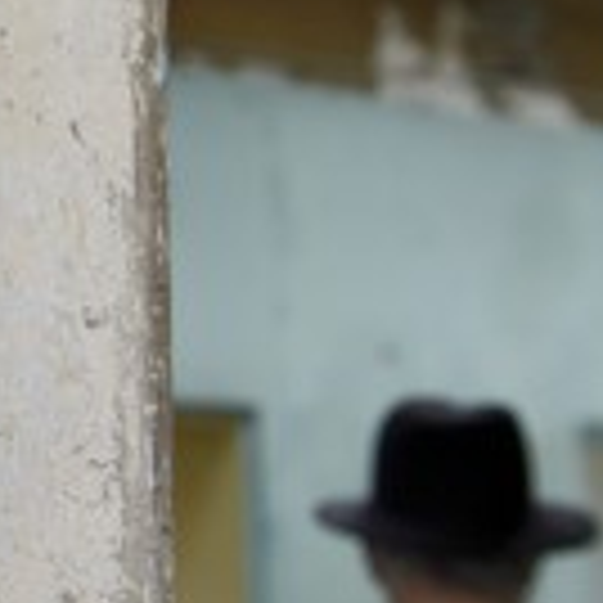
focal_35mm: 93
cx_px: -122
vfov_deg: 18.7
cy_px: 252
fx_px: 1833
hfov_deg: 17.8
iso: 400
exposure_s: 1/100
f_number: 3.5
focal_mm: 35
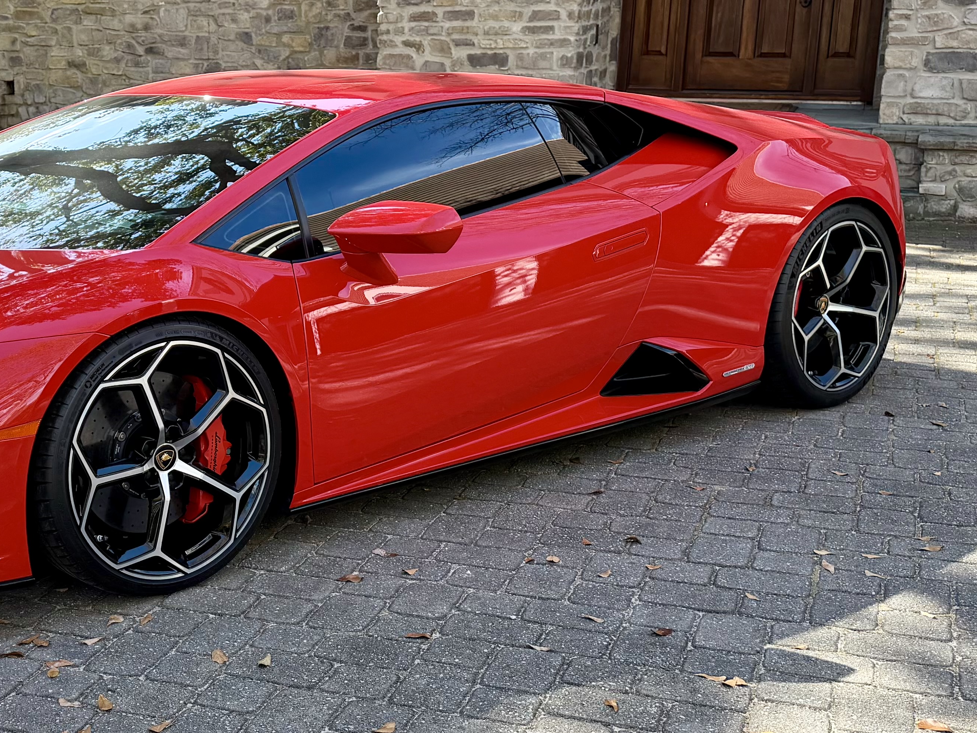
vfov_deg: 28.0
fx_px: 1468
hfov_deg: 36.0
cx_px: 244
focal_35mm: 52
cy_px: 403
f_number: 1.78
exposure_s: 1/660
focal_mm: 6.76
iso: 100
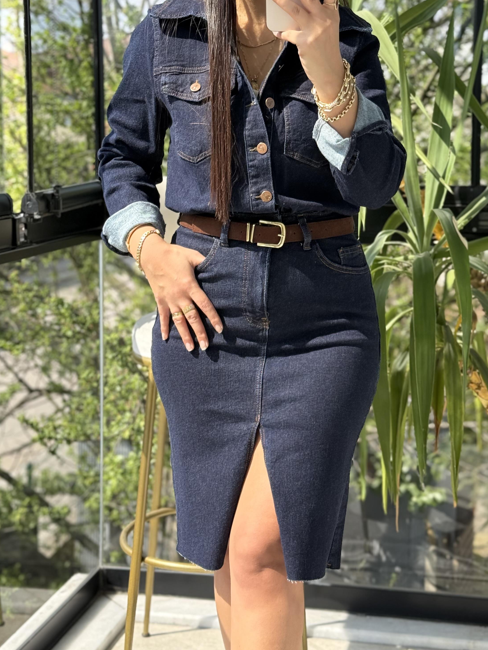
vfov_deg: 29.2
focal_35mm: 66
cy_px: 225
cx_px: 290
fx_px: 1241
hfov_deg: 22.2
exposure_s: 1/747
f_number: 1.78
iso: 100
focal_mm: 6.76
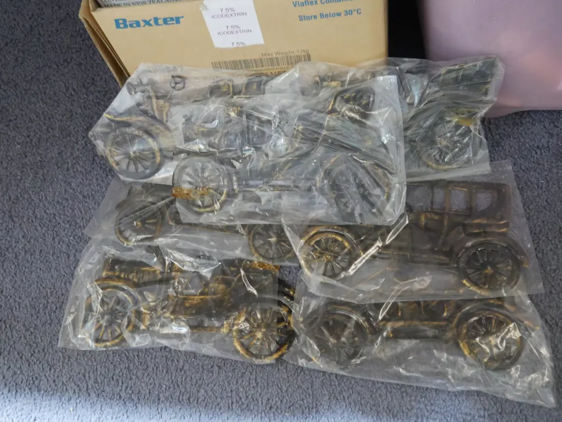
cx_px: 281
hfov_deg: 51.3
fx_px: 585
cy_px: 211
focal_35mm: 36
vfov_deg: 39.7
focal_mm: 18
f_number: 4
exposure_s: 1/30
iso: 3200
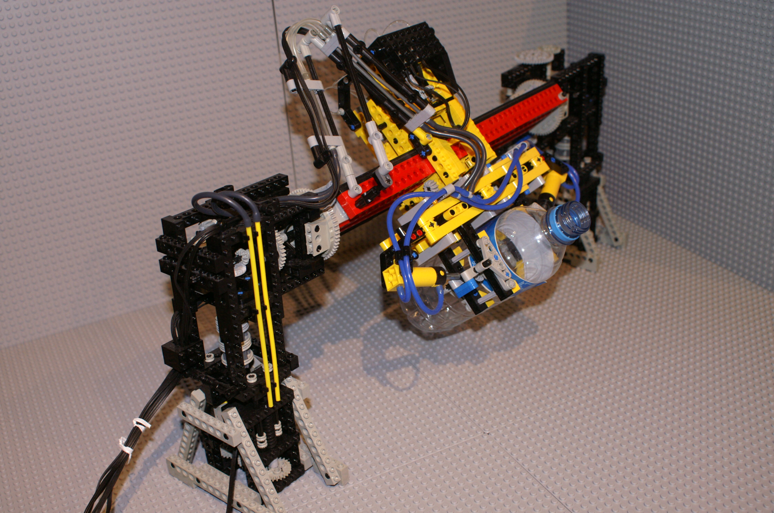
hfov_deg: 49.6
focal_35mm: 39
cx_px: 387
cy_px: 256
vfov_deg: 34.1
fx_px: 837
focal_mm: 26
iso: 400
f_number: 4.5
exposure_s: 1/60
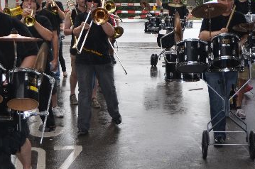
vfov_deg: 14.4
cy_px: 40
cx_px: 71
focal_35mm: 94
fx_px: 665
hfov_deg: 21.6
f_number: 3.8
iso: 200
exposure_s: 1/125
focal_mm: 22
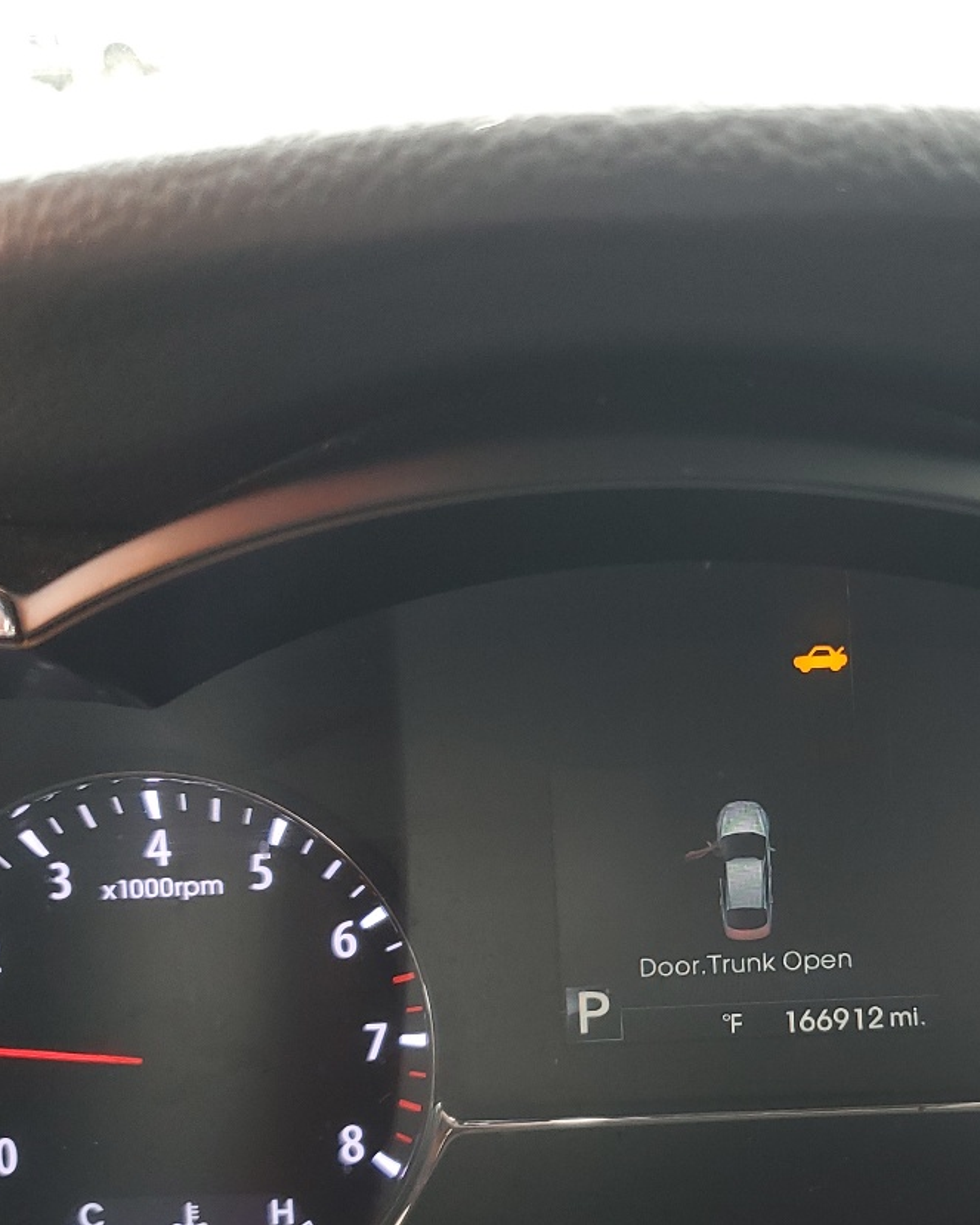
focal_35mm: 49
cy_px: 813
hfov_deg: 30.0
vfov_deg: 37.7
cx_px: 804
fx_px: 1777
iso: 54
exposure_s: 1/50
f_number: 1.5
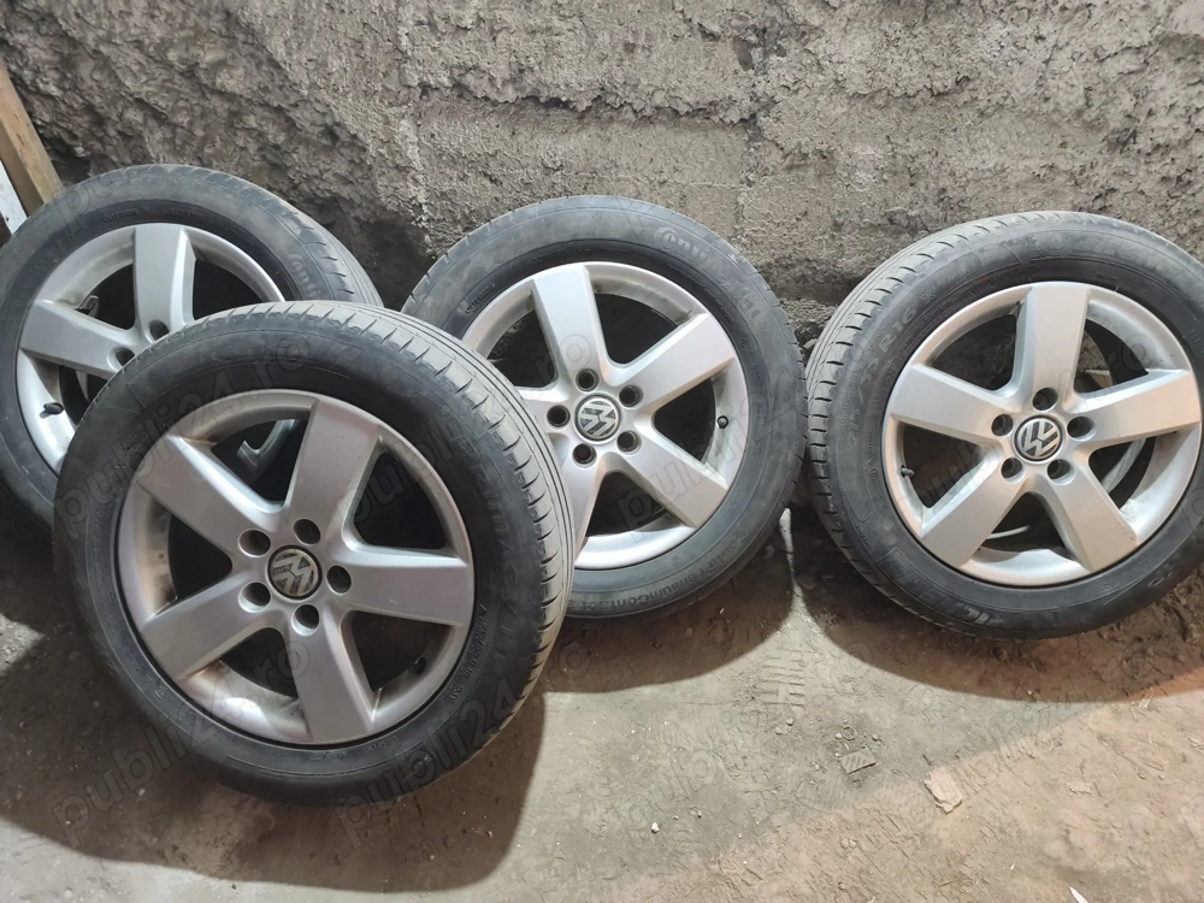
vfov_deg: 58.9
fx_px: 800
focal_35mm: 23
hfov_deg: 73.9
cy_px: 452
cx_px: 602
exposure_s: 1/25
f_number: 1.65
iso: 1600
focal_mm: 6.14
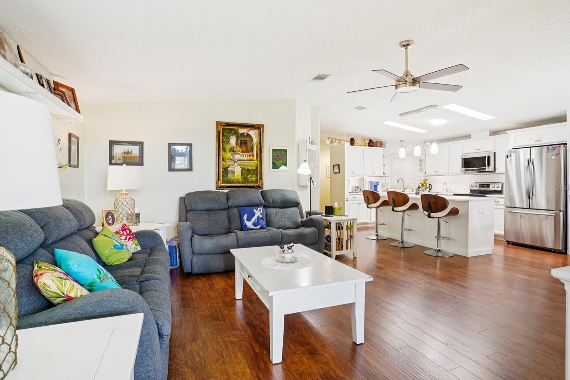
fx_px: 285
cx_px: 289
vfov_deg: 67.4
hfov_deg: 90.0
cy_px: 188
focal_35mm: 18
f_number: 9
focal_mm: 17
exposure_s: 1/10
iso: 400
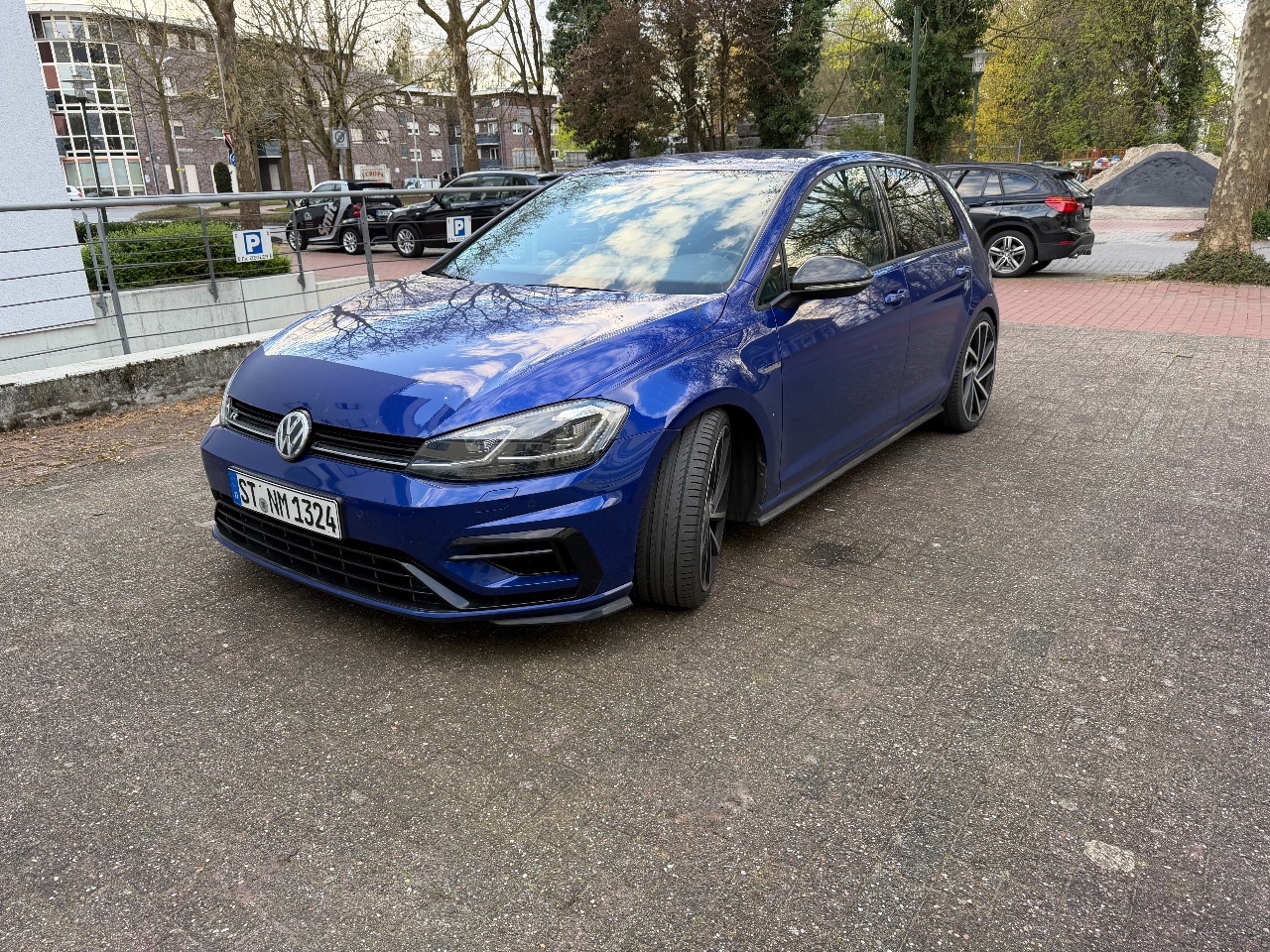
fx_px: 881
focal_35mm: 24
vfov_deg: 56.8
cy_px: 476
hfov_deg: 71.6
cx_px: 635
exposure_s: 1/126
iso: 64
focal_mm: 6.76
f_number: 1.78
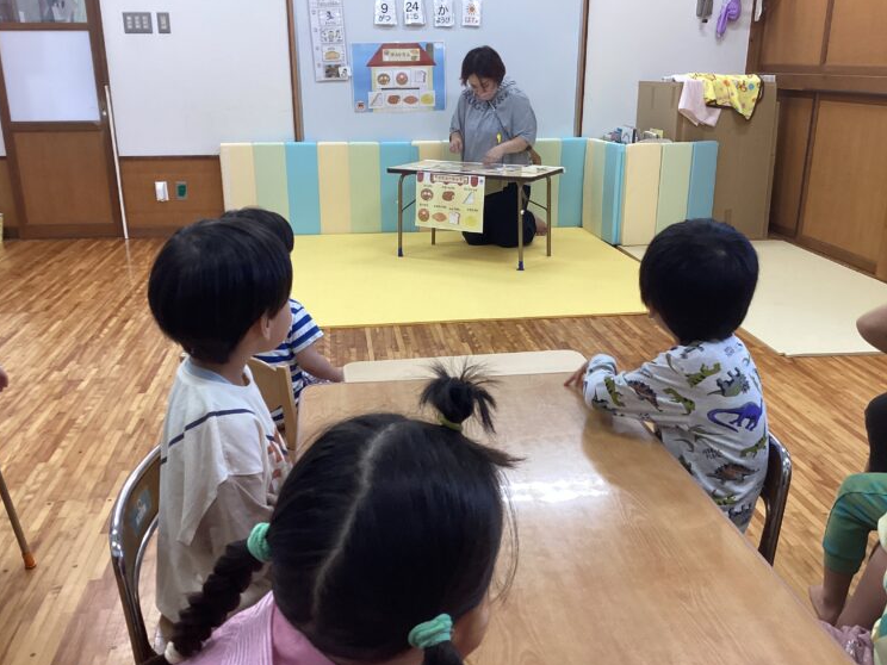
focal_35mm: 32
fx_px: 820
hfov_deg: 56.8
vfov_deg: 44.2
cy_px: 337
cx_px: 430
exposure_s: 1/60
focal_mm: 3.3
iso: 100
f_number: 2.4
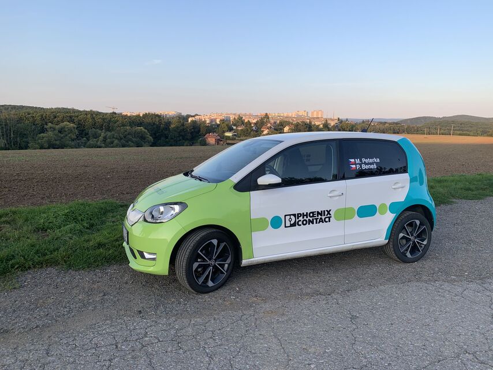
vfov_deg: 53.1
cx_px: 246
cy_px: 185
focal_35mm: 26
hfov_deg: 67.3
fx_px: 370
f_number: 1.8
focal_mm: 4.25
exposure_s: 1/442
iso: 25
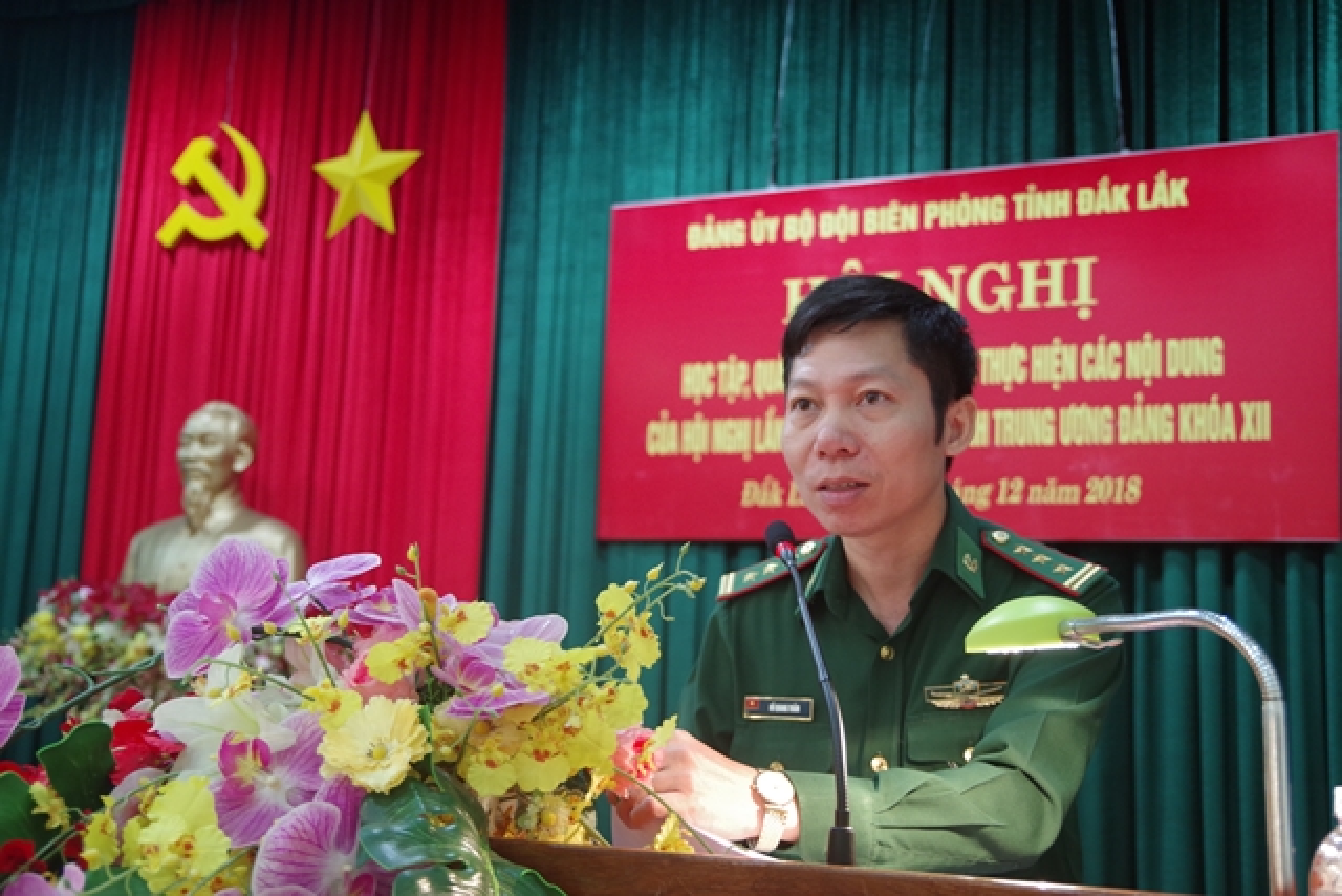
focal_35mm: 42
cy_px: 448
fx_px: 1566
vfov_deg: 31.9
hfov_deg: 46.4
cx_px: 671
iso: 800
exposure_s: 1/15
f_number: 4
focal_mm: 28
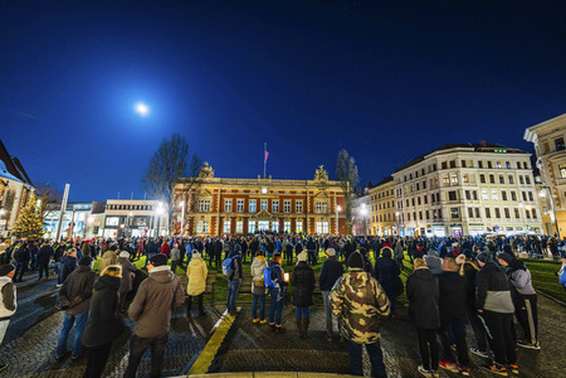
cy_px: 189
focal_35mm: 14
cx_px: 283
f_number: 1.8
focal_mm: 14
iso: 800
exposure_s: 1/3
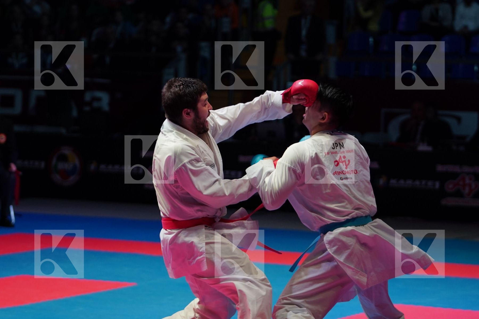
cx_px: 240
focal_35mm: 148
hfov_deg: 13.9
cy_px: 160
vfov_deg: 9.3
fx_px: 1969
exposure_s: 1/1000
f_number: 2.8
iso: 1250
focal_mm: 99
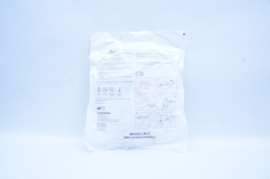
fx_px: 202
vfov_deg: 47.8
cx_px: 135
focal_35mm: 27
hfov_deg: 67.4
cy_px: 90
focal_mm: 18
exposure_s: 1/10
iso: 400
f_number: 14
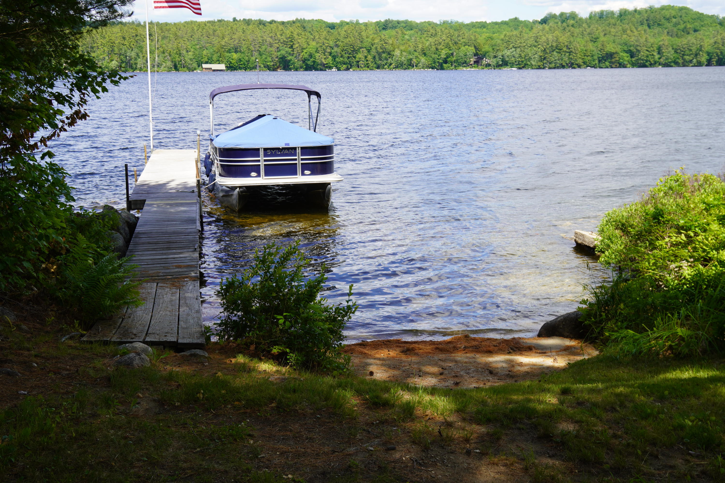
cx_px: 362
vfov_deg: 34.2
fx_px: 785
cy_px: 242
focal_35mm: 39
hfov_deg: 49.6
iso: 100
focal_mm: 26
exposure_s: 1/125
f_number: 8
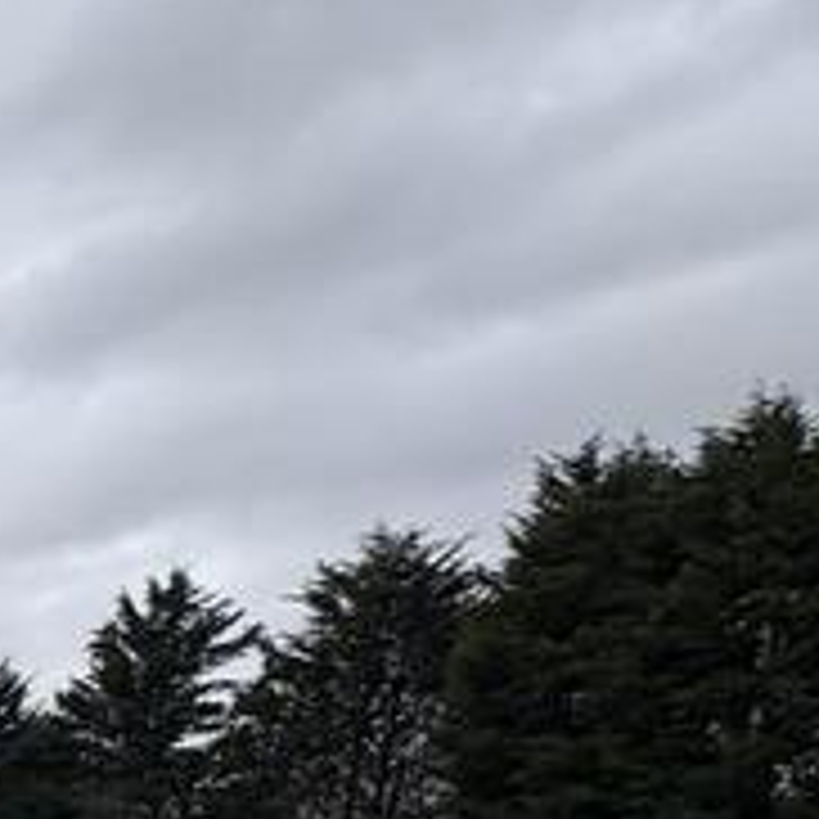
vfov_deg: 24.0
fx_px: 1633
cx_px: -1080
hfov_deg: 15.8
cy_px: 1125
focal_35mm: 61
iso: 40
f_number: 2.2
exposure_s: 1/993
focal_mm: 2.22
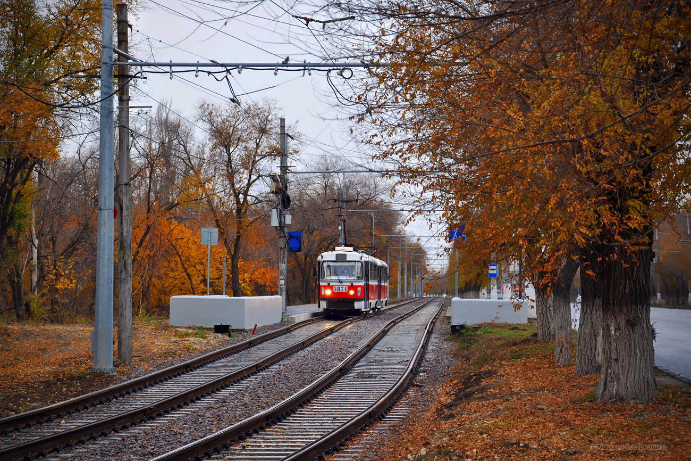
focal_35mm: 87
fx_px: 1669
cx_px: 346
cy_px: 230
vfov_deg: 15.7
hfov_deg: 23.4
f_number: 5
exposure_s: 1/200
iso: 400
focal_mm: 58
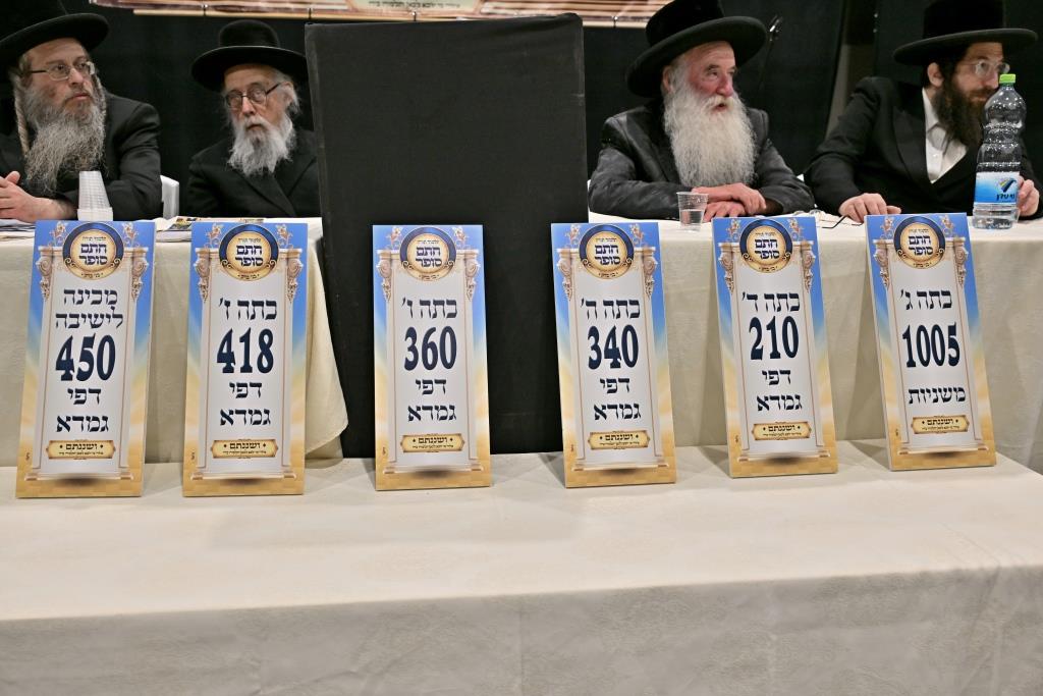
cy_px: 348
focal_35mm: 30
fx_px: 884
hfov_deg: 61.1
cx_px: 522
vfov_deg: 43.0
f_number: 4
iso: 400
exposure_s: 1/160
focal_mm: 30.5
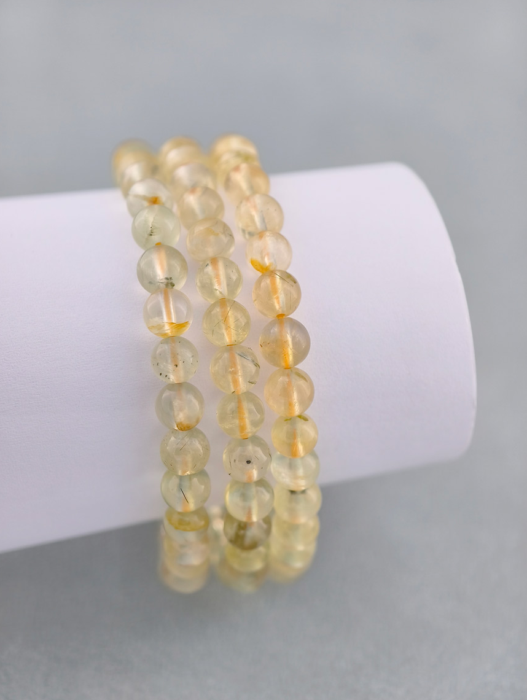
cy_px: 352
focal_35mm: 86
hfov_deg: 17.2
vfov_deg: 22.7
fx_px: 1742
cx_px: 264
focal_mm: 22.48
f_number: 2.67
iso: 125
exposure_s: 1/160
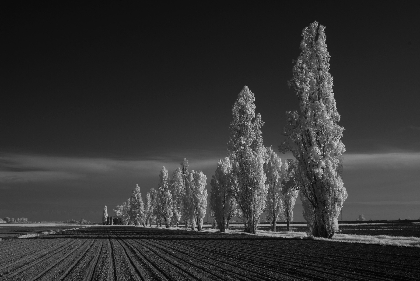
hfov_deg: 53.1
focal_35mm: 36
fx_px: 420
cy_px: 140
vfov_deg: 37.0
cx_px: 210
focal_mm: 24
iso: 100
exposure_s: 1/90
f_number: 10
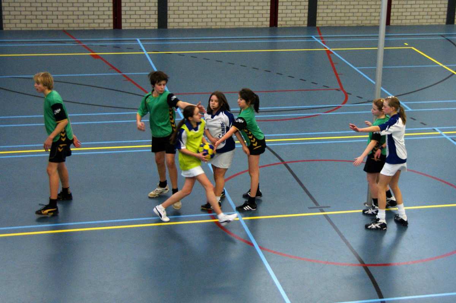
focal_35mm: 52
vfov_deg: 25.7
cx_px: 228
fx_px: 664
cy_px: 152
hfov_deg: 37.9
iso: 800
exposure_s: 1/160
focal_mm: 35
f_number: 4.5
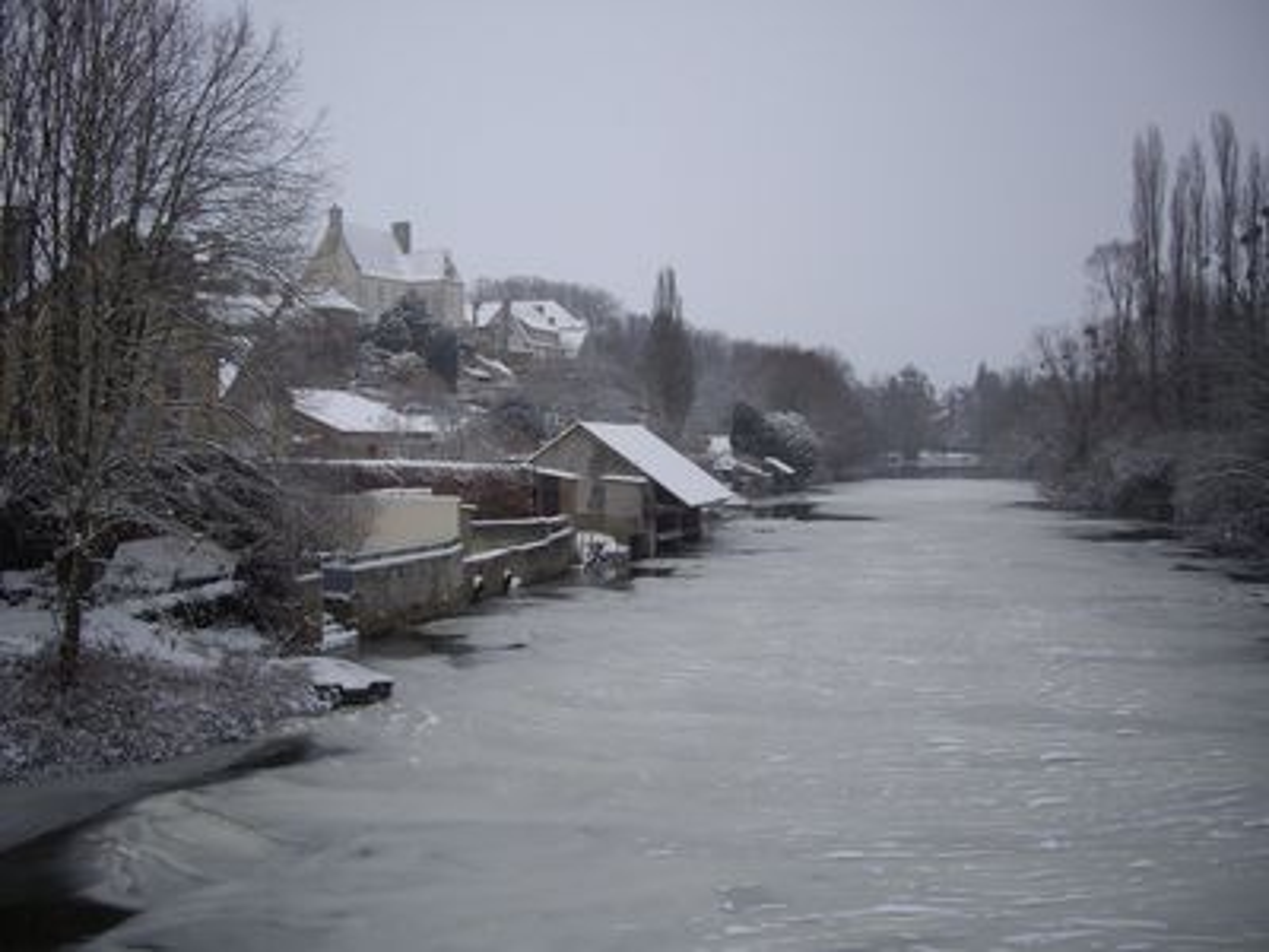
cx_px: 634
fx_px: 1393
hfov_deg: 49.0
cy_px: 476
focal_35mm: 38
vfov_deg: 37.7
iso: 64
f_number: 2.8
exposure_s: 1/250
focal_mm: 7.9
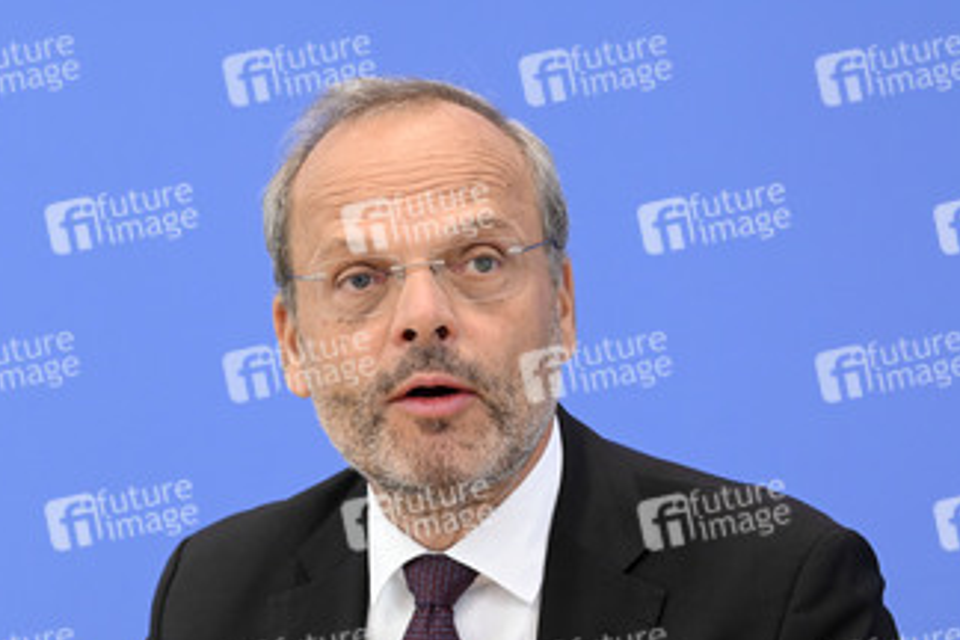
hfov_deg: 12.3
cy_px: 441
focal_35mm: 167
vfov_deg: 8.2
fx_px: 4453
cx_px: 339
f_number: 6.3
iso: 4000
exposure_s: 1/400
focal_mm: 120
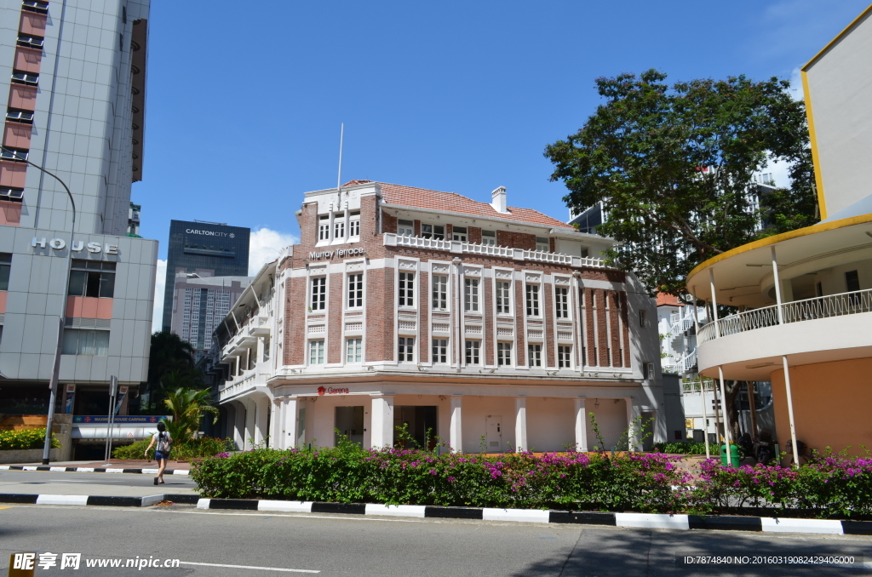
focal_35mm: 27
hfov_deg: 67.5
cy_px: 288
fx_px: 653
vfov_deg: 47.7
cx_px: 436
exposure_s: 1/320
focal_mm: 18
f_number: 9
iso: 100
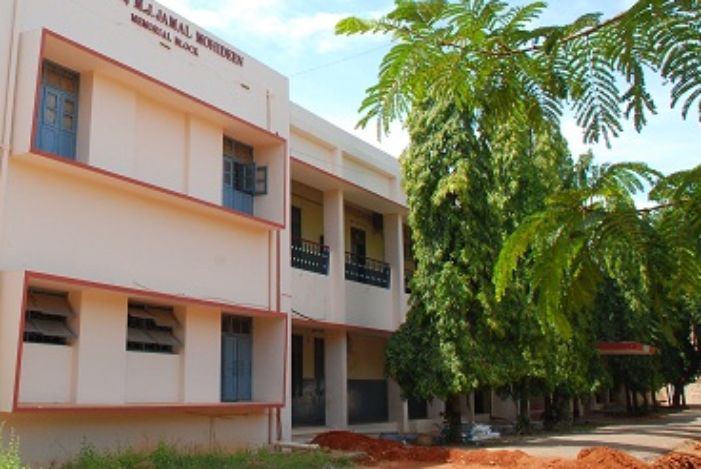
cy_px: 131
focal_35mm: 44
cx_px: 173
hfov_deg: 43.0
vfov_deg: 30.2
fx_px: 857
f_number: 13
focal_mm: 18
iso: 250
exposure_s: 1/80
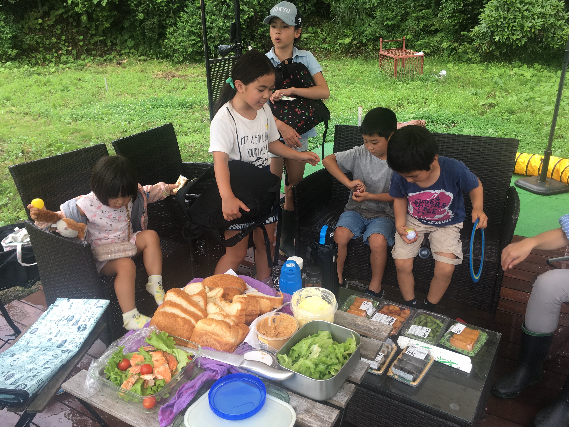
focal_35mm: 29
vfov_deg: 48.2
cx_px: 284
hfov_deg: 61.7
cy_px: 214
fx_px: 477
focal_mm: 4.15
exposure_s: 1/120
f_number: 2.2
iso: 25
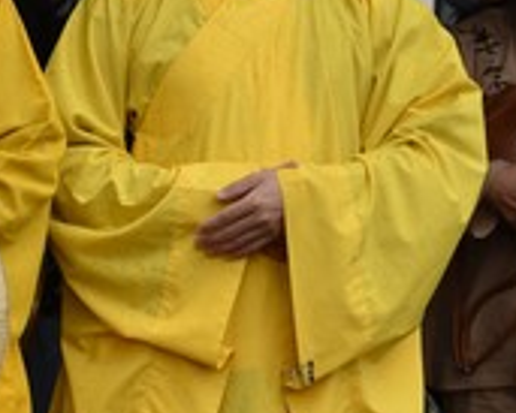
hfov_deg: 9.4
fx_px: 2995
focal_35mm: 196
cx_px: -395
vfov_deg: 7.9
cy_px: 292
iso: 400
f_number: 5.6
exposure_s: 1/125
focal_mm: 55
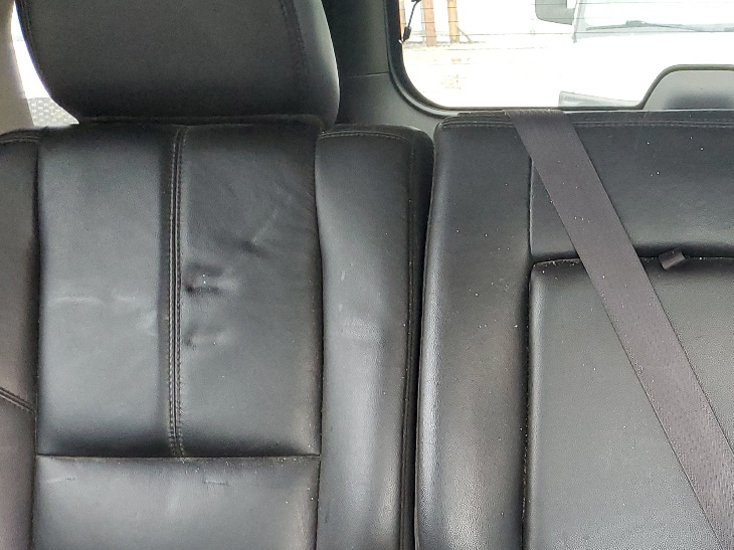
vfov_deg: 25.3
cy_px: 418
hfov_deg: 31.8
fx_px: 1208
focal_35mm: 57
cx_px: 692
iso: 147
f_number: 1.5
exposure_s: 1/60.2
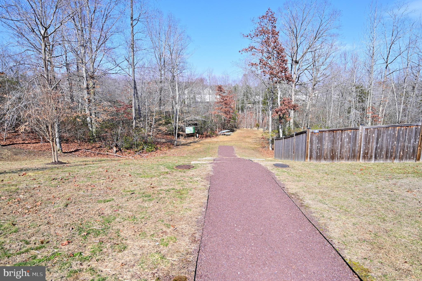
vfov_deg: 59.4
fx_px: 246
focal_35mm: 21
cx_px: 211
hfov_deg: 81.2
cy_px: 140
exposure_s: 1/800
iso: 100
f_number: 4.5
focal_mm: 21
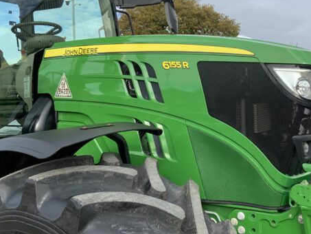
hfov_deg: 45.2
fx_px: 368
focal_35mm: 41
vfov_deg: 35.1
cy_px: 103
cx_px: 203
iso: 16
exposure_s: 1/1035
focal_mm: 3
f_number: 1.8
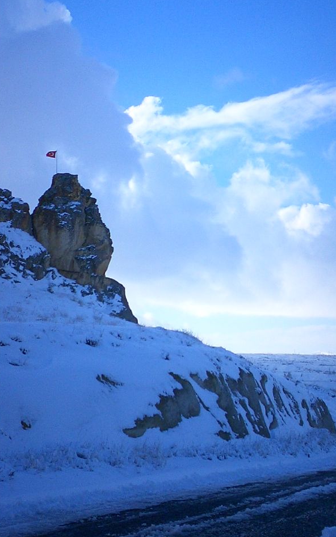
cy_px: 269
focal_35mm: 53
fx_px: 776
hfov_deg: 24.4
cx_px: 192
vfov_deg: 38.2
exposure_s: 1/1600
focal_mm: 5.6
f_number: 3.5
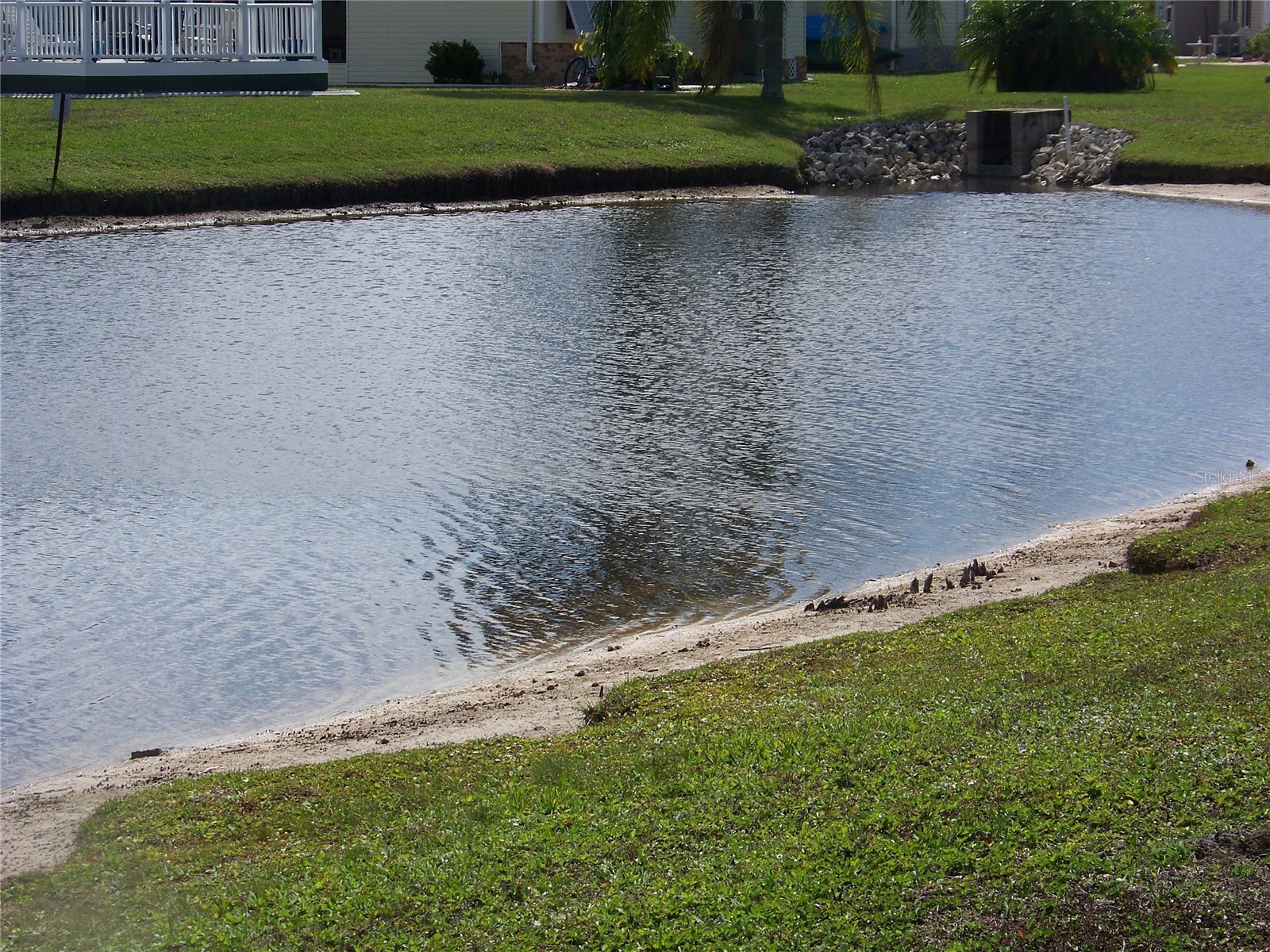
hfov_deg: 20.4
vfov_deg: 15.4
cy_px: 476
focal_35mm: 96
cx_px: 635
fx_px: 3522
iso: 64
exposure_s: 1/640
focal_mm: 16.2
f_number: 4.5
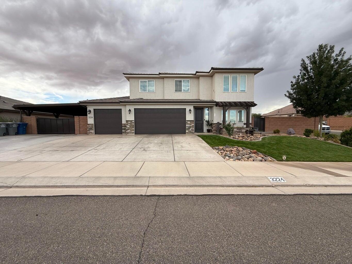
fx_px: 142
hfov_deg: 102.1
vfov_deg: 85.7
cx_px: 176
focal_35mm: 14
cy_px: 132
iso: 64
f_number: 2.2
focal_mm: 2.22
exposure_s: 1/413
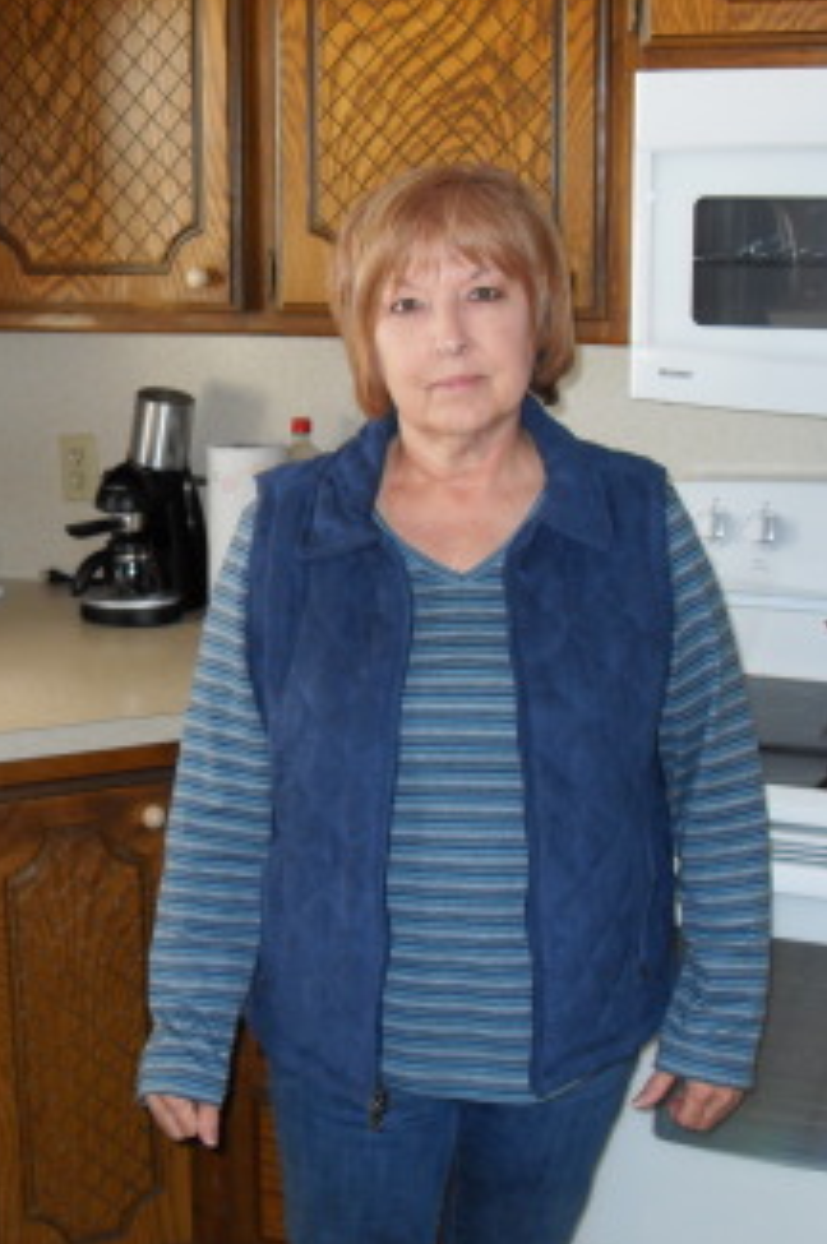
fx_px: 1692
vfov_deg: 40.4
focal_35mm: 49
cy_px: 614
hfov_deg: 27.4
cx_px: 348
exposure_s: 1/45
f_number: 2.8
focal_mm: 6.3
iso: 100
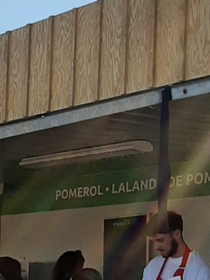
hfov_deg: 11.0
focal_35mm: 122
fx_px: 988
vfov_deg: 15.8
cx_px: -208
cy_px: 298
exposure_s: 1/2203
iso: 40
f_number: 1.7
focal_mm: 3.93
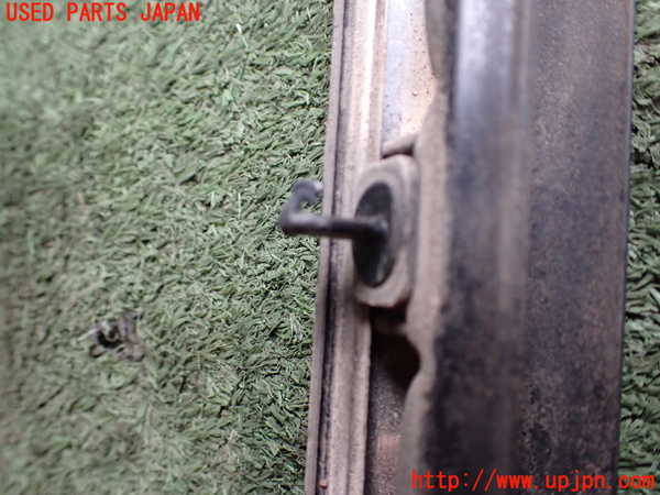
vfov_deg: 46.8
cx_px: 330
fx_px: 572
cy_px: 248
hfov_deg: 60.0
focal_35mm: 30
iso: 500
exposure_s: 1/125
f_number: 2.3
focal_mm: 5.4
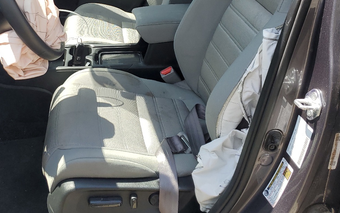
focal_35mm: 45
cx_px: 87
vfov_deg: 28.1
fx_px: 417
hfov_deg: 43.1
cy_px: 47
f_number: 1.5
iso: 50
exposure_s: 1/909
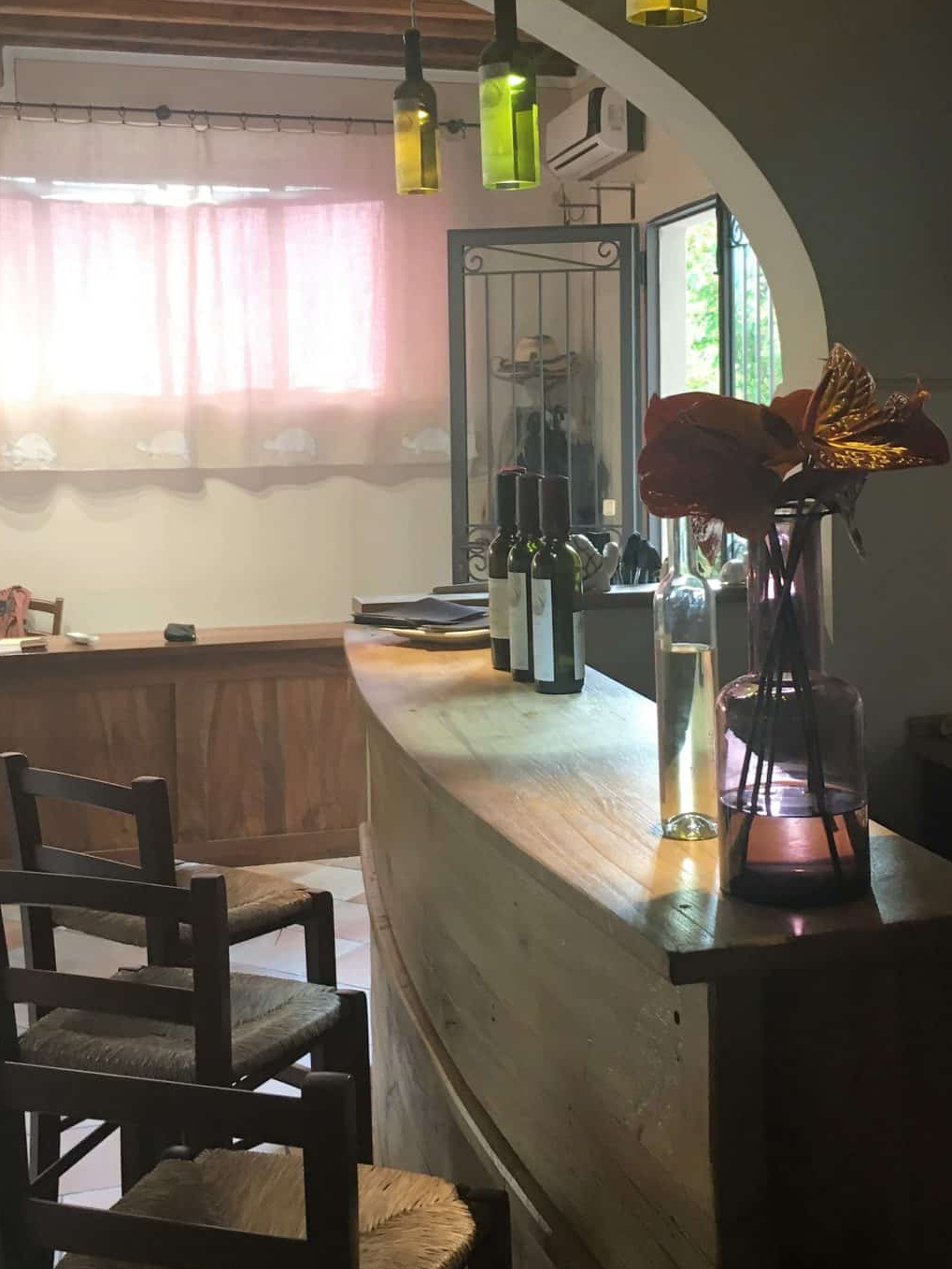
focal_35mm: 41
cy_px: 513
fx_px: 1503
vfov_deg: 45.5
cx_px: 573
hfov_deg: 35.0
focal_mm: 4.15
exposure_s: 1/33
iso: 100
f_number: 2.2
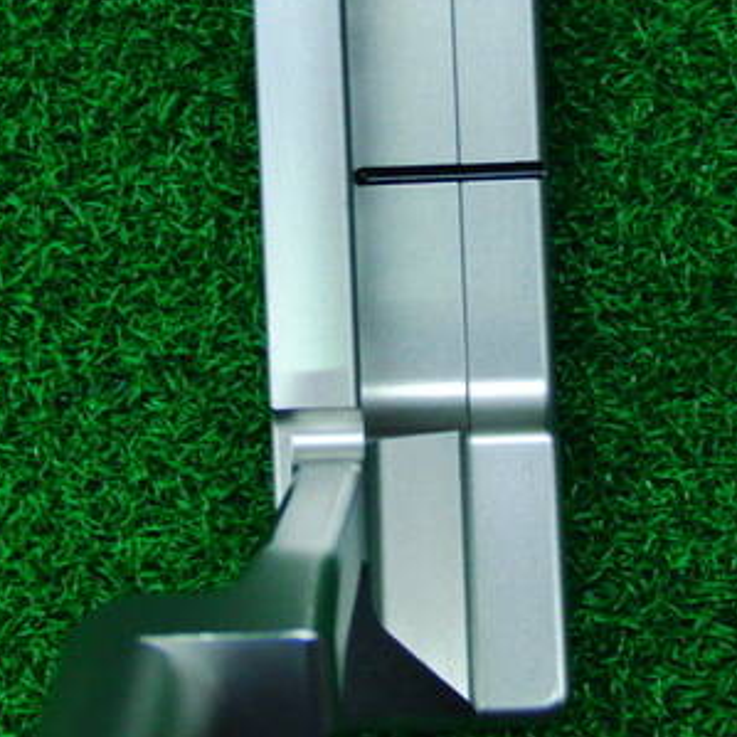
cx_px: 397
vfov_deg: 24.4
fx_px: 1686
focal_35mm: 70
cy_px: 185
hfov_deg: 24.6
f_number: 3.6
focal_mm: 6.42
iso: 400
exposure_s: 1/60
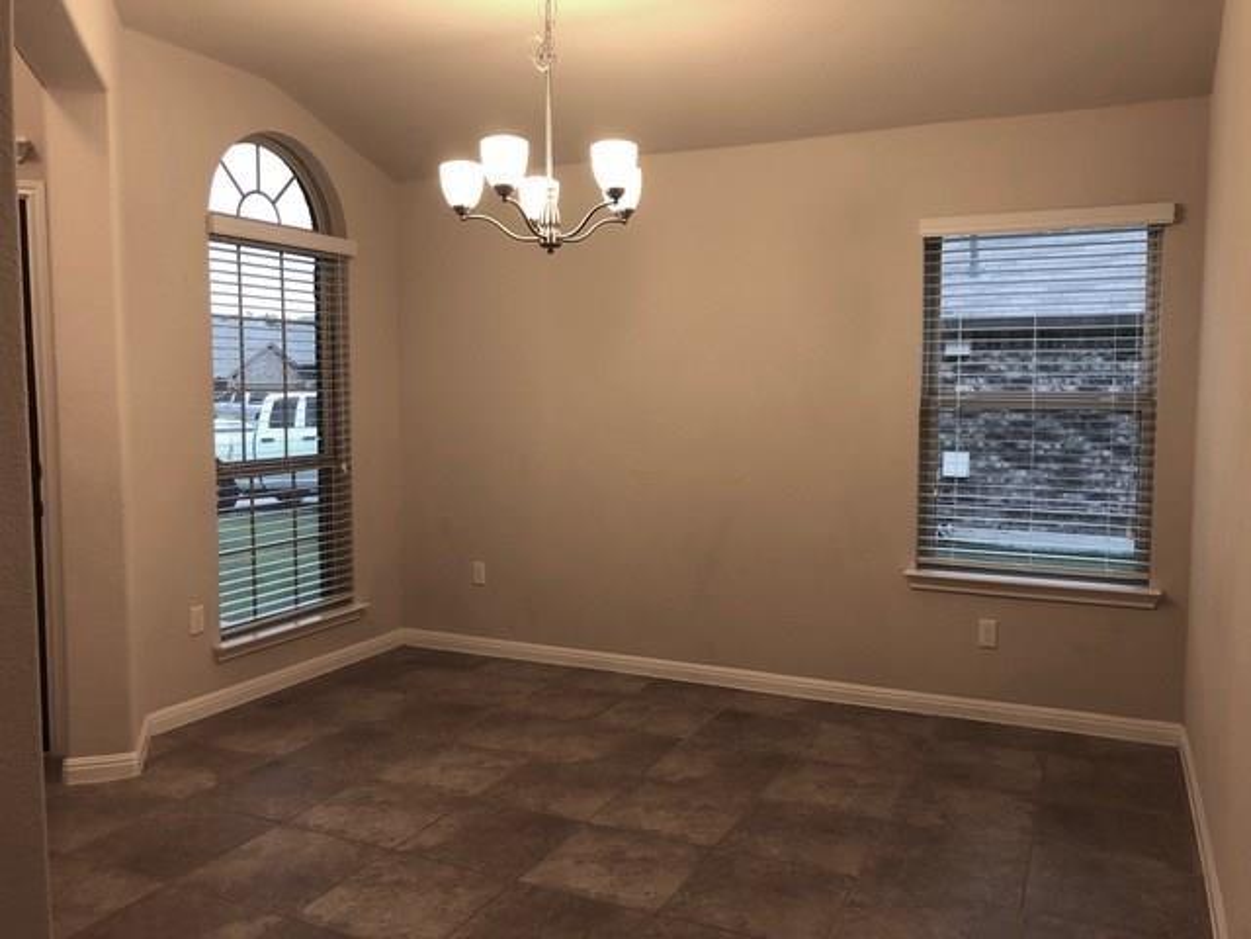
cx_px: 626
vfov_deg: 49.7
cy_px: 470
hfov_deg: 63.4
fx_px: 1012
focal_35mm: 28
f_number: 1.8
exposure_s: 1/20
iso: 32
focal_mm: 3.99
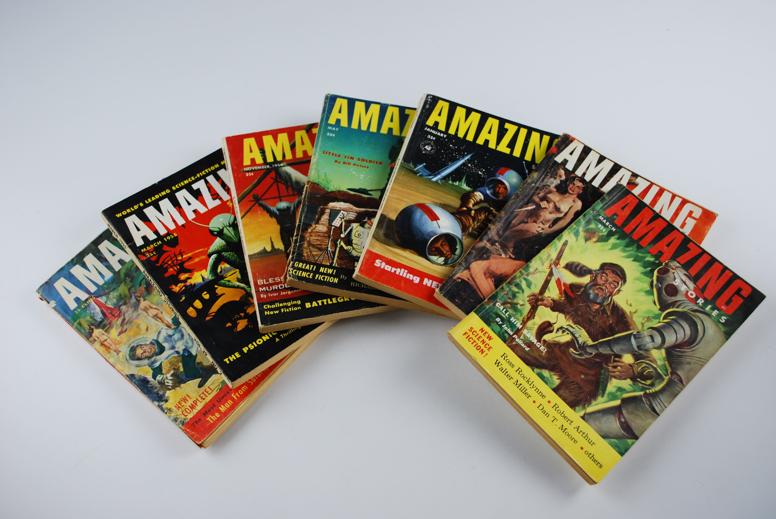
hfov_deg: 53.1
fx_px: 777
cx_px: 388
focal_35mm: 36
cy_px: 260
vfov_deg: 37.0
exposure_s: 1/80
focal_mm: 24
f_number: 4.5
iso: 200
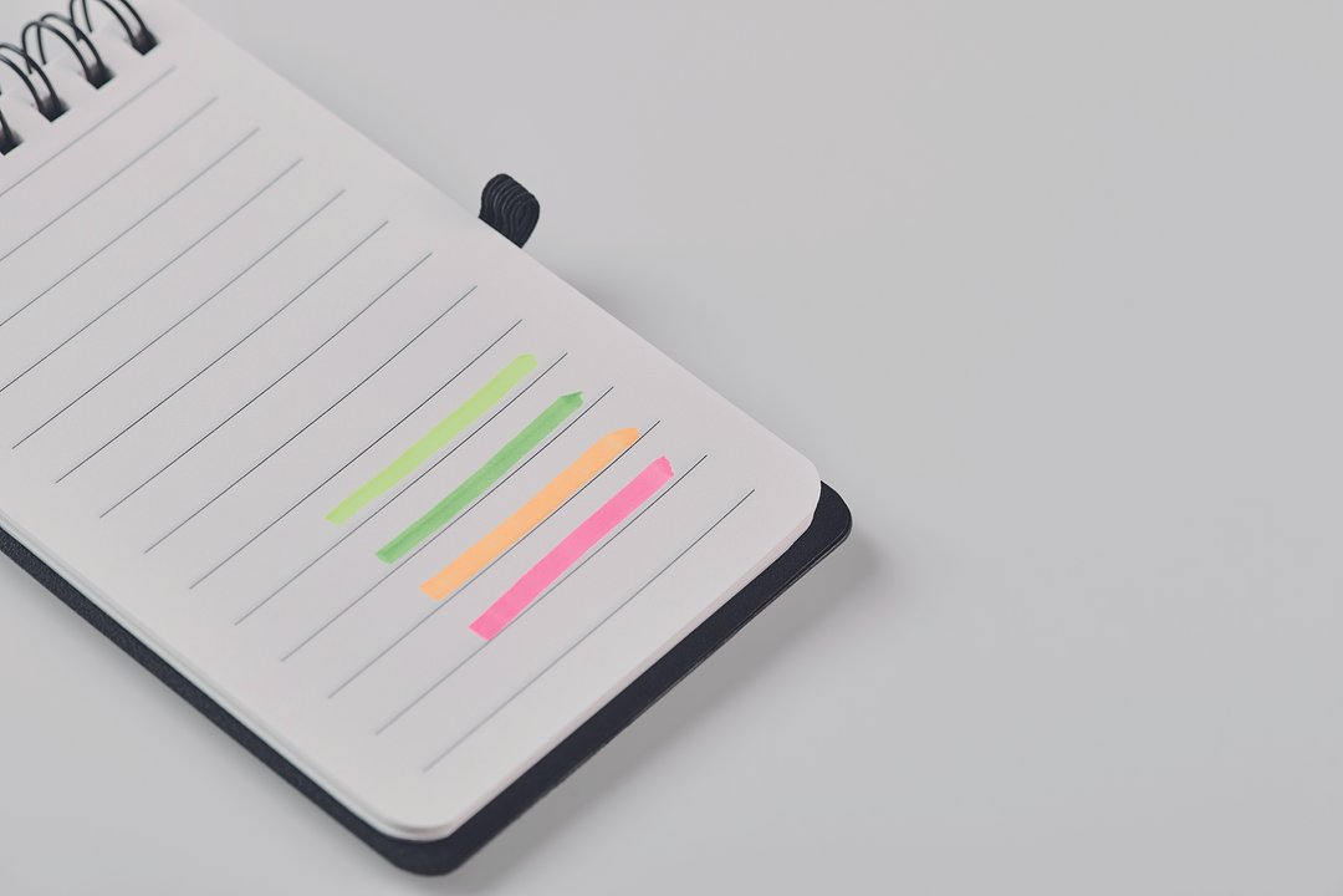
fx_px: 3917
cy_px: 448
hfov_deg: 19.5
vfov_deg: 13.0
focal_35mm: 105
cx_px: 672
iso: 100
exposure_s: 1/125
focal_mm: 105
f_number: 13
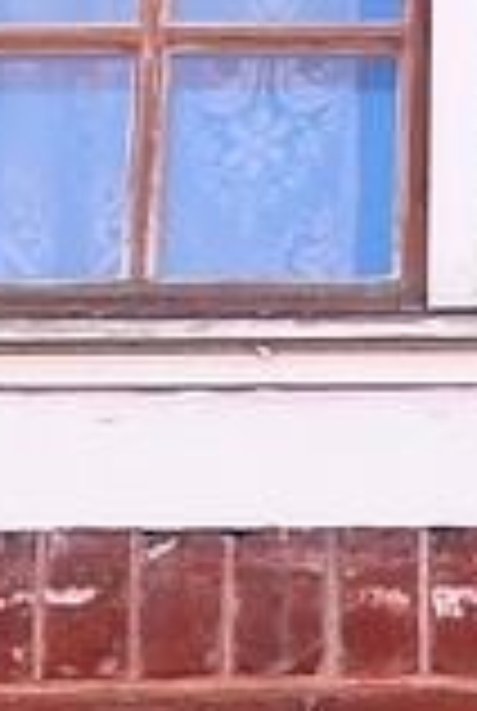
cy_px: 999
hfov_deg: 2.5
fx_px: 11002
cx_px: 396
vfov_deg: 3.7
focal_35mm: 556
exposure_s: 1/60
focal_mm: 16.8
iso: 100
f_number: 3.2
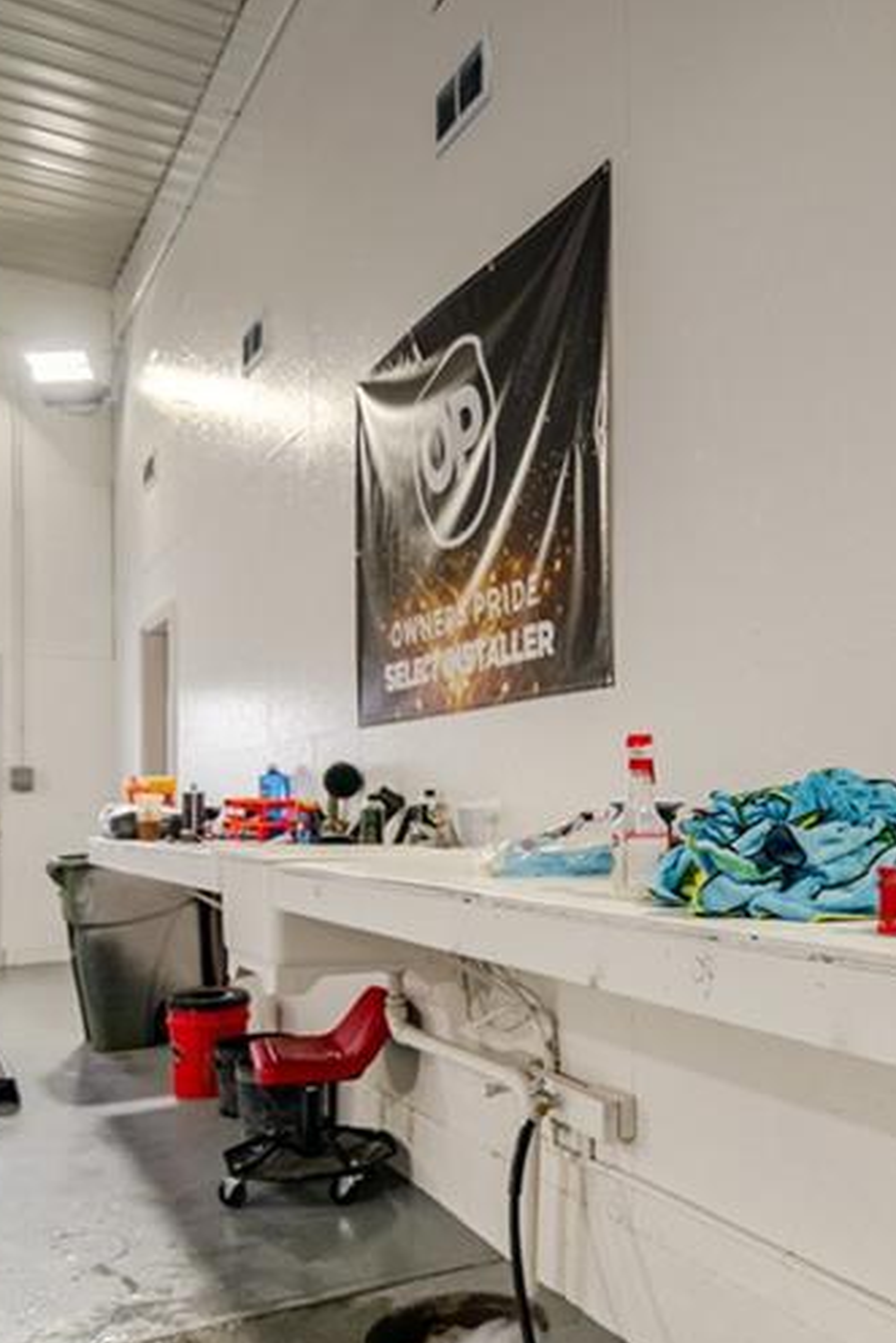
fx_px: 1231
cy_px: 781
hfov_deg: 38.2
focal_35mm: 33
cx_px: 739
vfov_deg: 56.9
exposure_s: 1/400
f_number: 2.8
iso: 80
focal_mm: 16
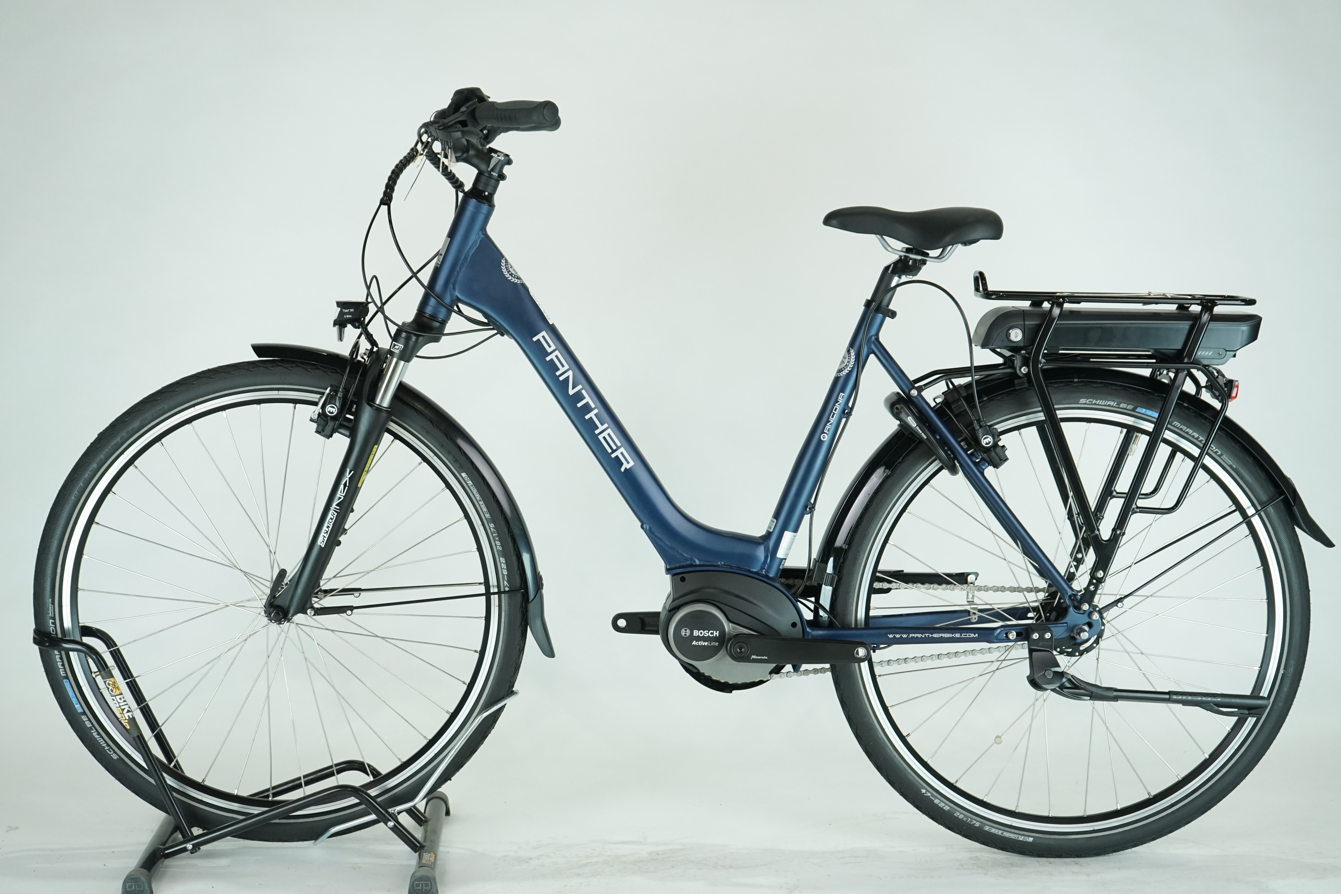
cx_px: 670
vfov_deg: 24.6
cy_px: 447
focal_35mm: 55
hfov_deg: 36.2
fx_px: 2049
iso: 1600
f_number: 5.6
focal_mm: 55
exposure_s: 1/200
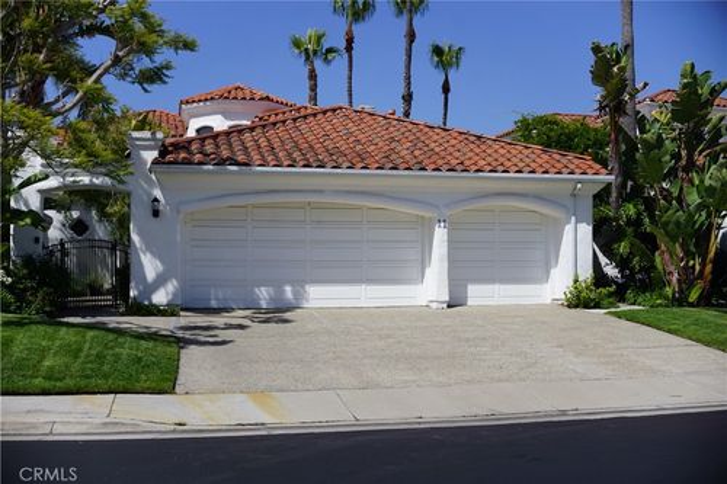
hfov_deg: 47.9
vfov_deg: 33.0
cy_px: 242
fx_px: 818
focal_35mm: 40
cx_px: 364
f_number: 5.6
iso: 100
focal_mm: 27
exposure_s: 1/1250
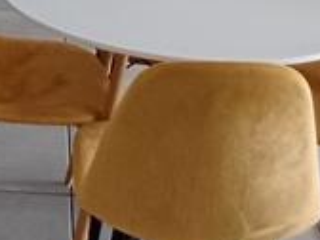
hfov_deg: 24.4
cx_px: -10
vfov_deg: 17.2
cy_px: -135
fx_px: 703
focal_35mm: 76
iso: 250
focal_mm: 1.64
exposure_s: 1/25
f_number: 2.2
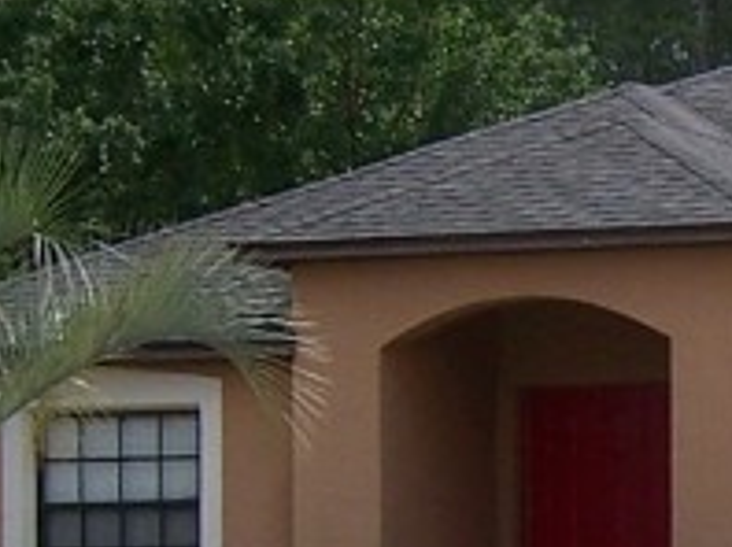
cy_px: 665
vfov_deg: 8.6
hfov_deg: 11.2
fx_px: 3612
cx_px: 1050
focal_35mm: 171
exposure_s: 1/750
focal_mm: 5.5
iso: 80
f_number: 4
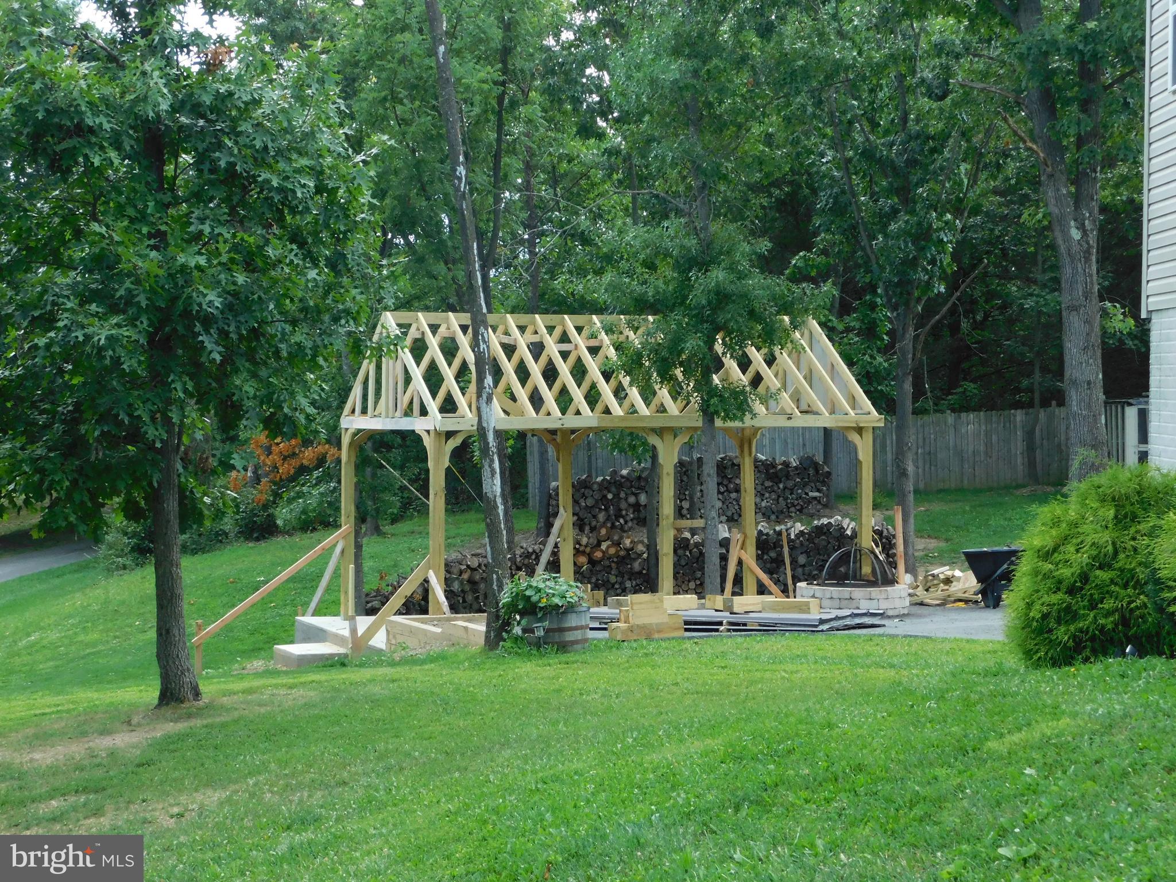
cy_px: 441
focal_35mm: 66
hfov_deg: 29.4
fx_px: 2242
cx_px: 588
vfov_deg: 22.3
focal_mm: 11.7
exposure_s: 1/400
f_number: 4.2
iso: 400
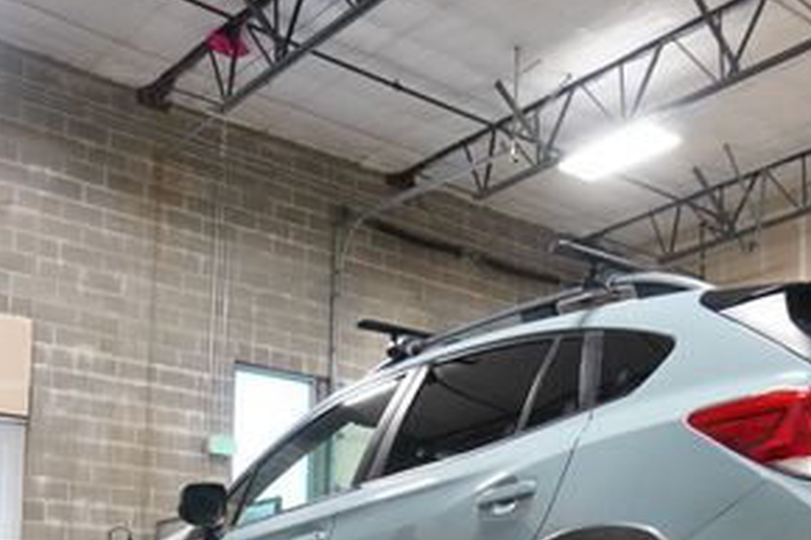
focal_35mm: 53
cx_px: 604
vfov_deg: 24.2
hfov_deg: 36.7
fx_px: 1193
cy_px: 557
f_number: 3.5
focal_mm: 16
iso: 3200
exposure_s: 1/160
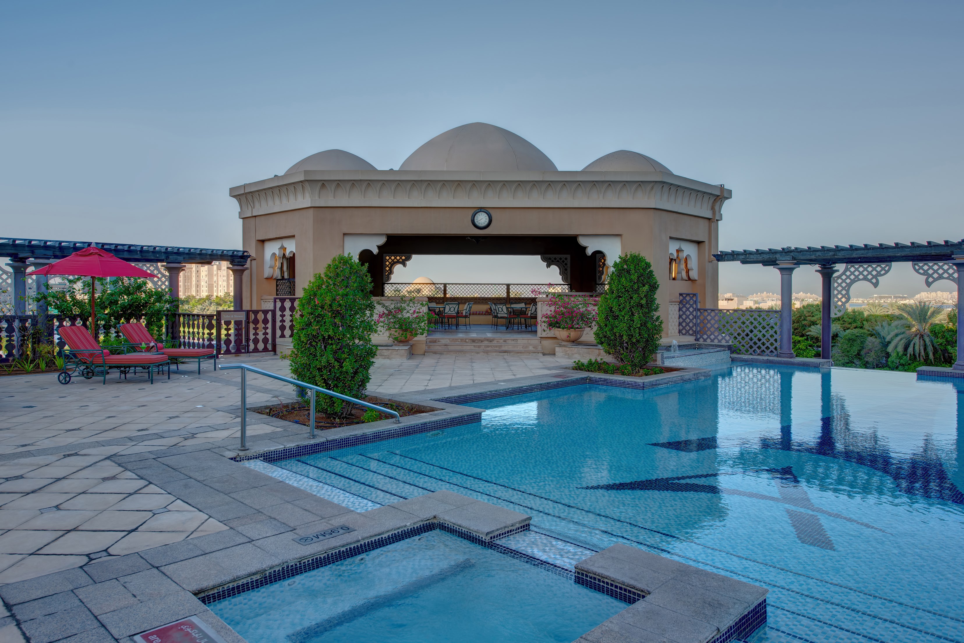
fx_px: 643
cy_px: 322
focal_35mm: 24
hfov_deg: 73.7
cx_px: 482
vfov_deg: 53.2
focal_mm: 24
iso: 125
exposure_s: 1/200
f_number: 8
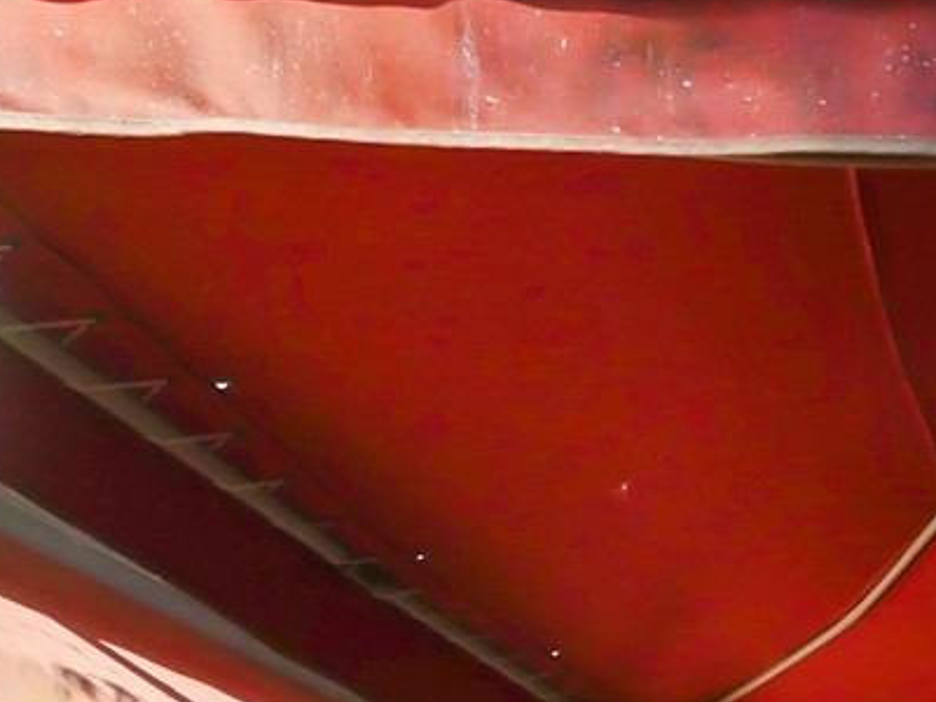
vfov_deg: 20.4
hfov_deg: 28.2
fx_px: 1514
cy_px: 1182
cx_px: 1219
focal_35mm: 56
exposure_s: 1/160
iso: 200
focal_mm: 7
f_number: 5
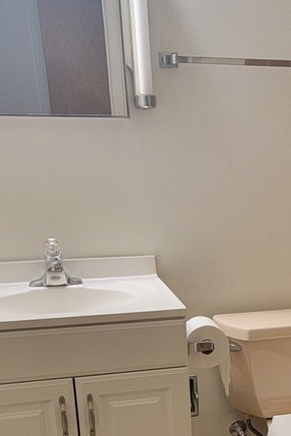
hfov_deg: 20.8
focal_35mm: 62
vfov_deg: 31.0
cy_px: 385
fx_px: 752
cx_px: 322
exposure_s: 1/120
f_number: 1.8
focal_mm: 6.7
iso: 250
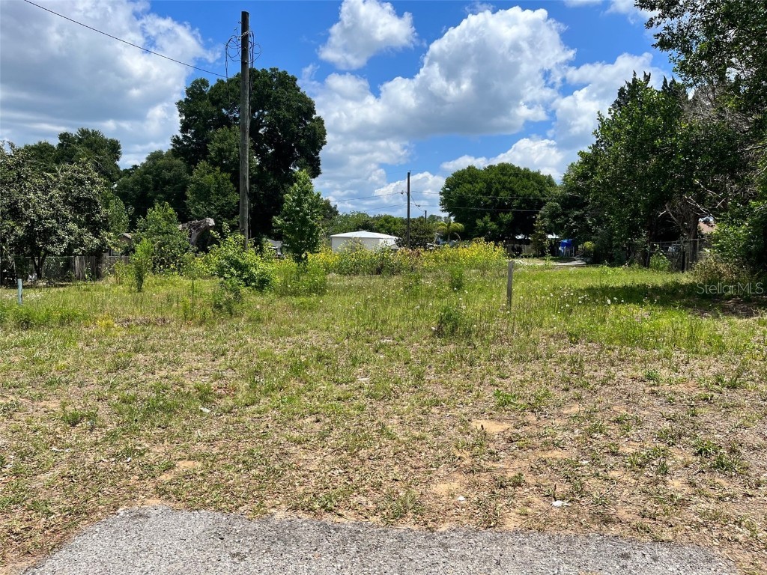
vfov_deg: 53.1
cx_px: 384
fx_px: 576
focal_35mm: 26
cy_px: 288
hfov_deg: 67.3
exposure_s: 1/3745
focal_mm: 5.1
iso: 50
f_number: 1.6
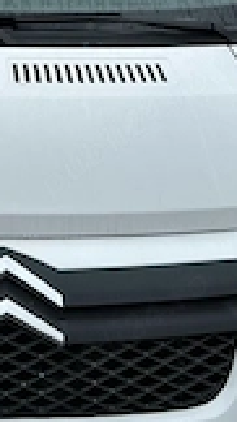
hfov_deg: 16.7
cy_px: -39
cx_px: -26
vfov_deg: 27.6
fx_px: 783
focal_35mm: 70
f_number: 1.5
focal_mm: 5.7
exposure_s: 1/1058
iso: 50
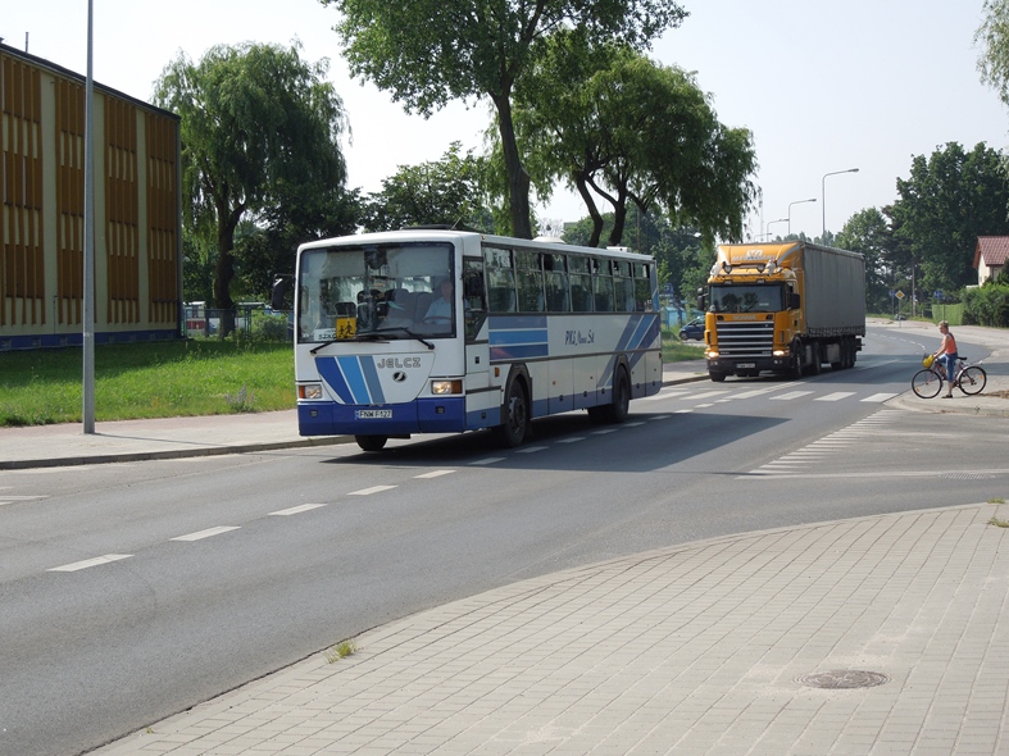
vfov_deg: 23.6
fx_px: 1807
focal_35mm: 62
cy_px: 378
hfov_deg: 31.2
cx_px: 505
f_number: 4.3
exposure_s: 1/500
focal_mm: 11
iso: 100
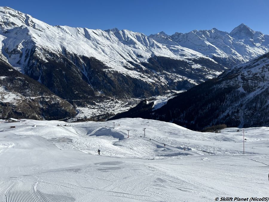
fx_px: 202
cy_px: 101
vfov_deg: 53.1
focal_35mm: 26
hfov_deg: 67.3
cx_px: 134
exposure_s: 1/11364
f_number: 1.5
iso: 50
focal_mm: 5.7
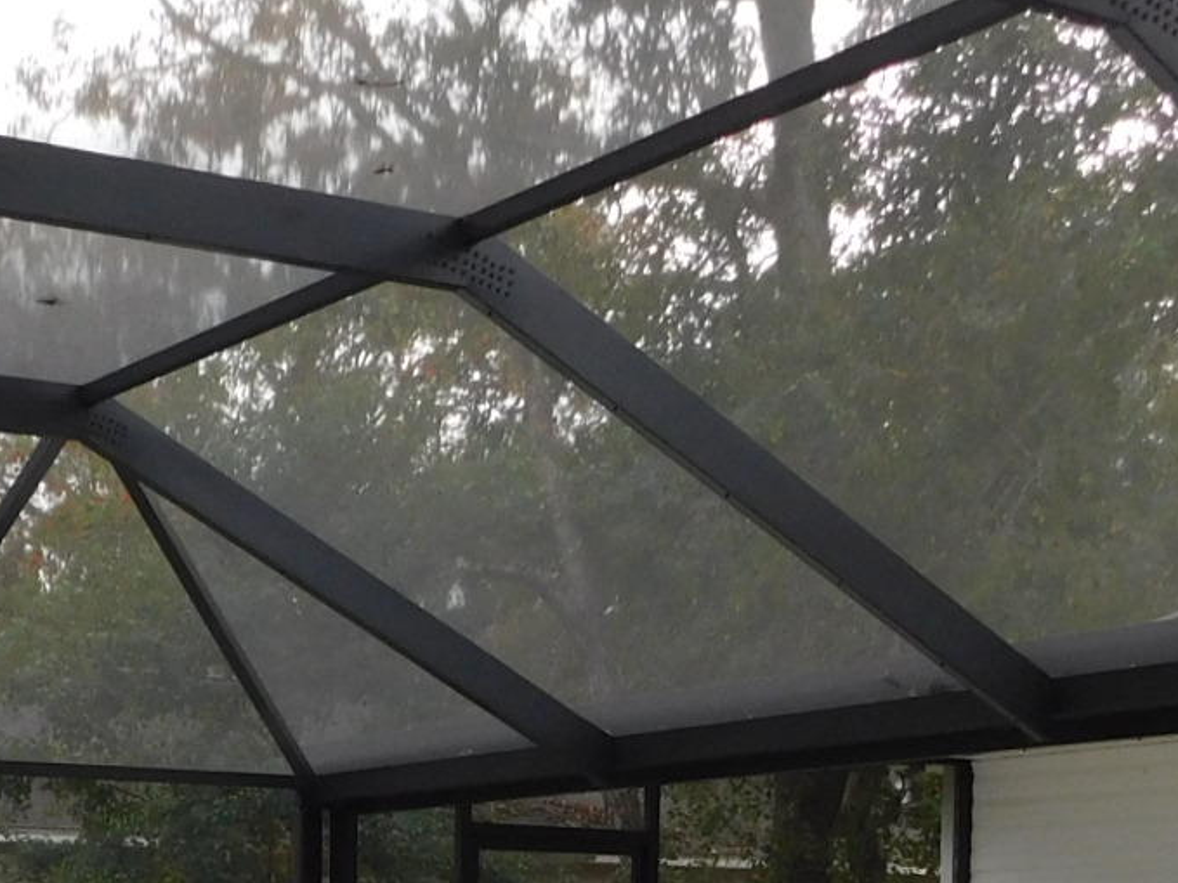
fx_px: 2620
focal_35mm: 77
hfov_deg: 25.1
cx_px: 297
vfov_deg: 17.3
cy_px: 1306
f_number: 3
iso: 125
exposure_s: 1/400
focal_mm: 4
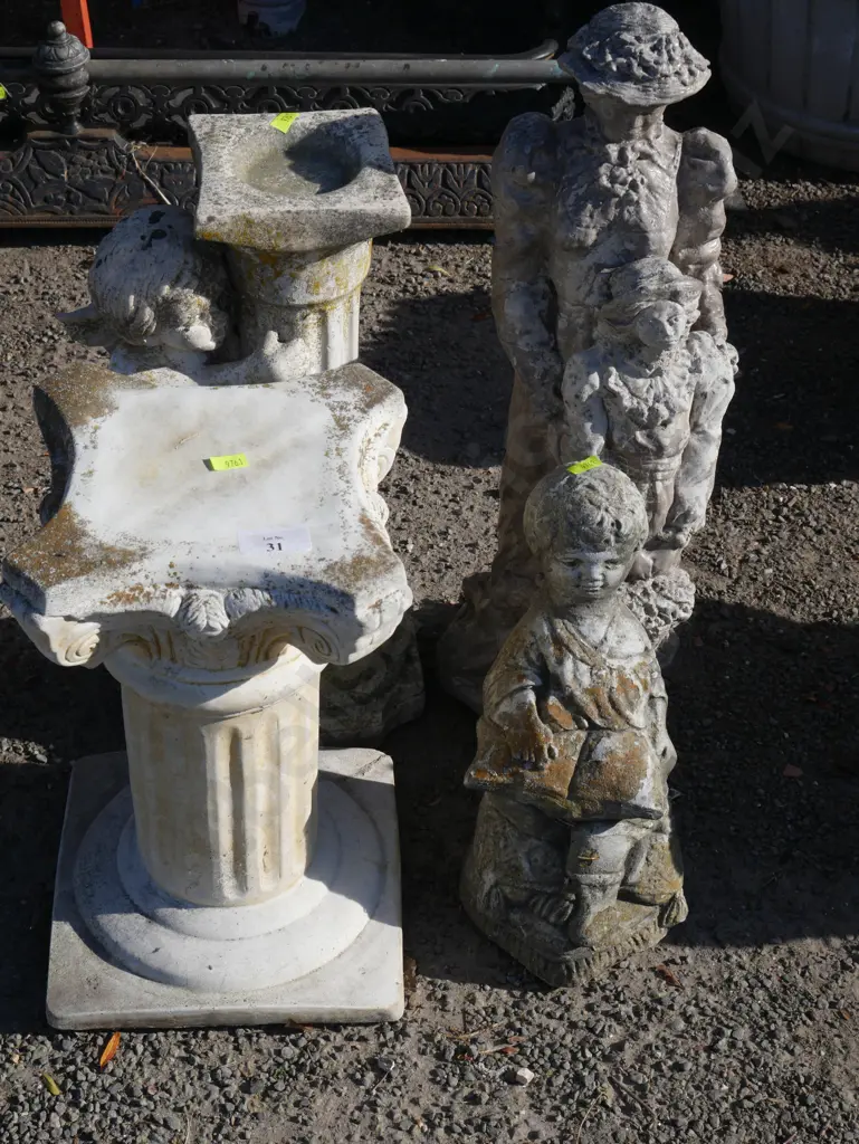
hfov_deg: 25.3
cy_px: 572
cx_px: 430
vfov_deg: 33.2
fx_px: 1917
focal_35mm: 58
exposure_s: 1/320
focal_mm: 29
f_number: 10
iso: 200
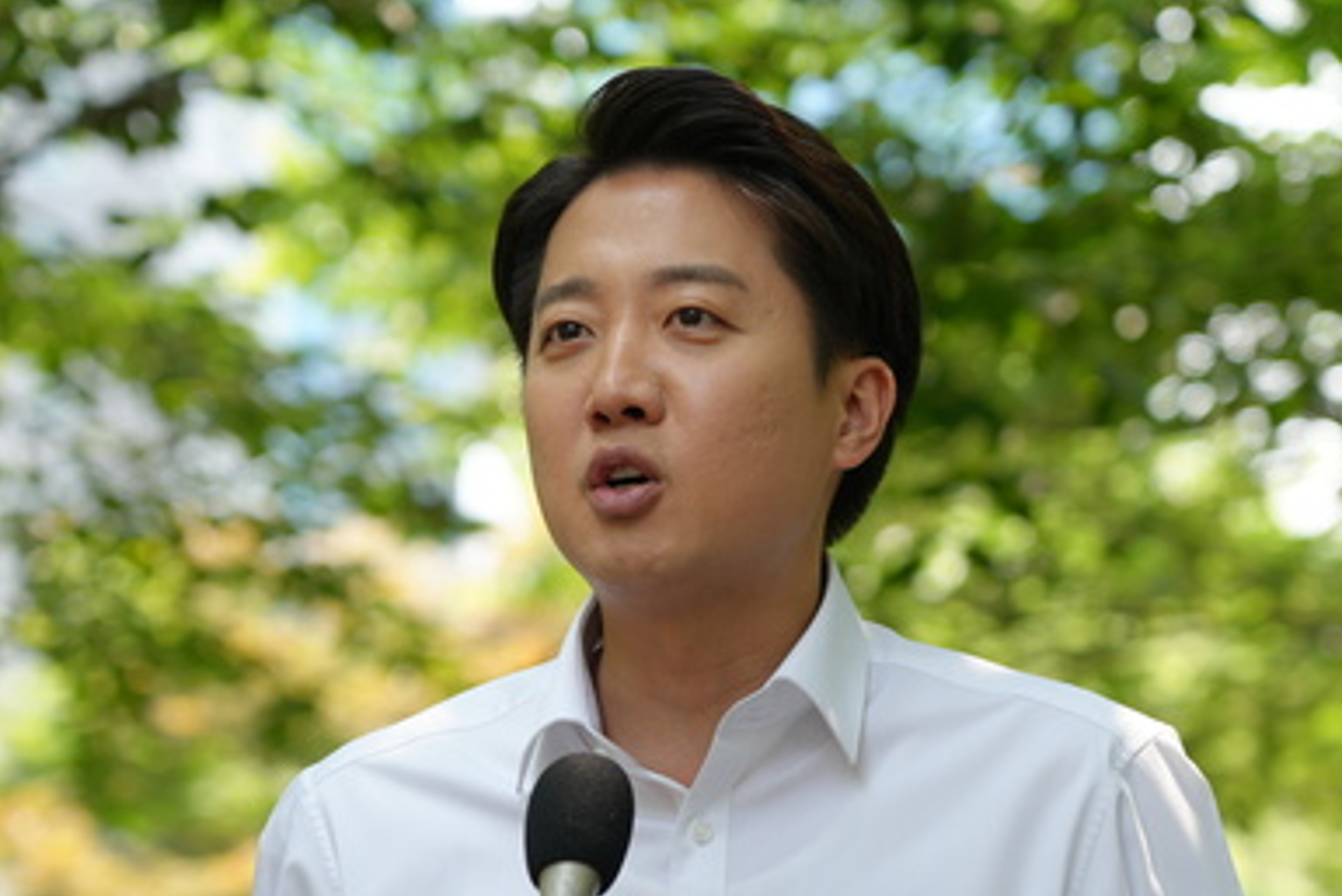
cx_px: 664
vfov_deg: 8.8
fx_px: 5817
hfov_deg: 13.2
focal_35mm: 156
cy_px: 607
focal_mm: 94
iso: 160
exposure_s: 1/160
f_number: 4
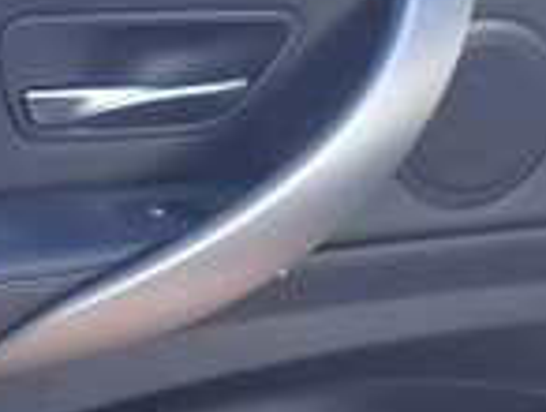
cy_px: 64
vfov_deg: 12.0
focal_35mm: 123
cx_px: -127
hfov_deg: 15.4
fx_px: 1943
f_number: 2.3
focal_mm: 5.4
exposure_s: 1/100
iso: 100
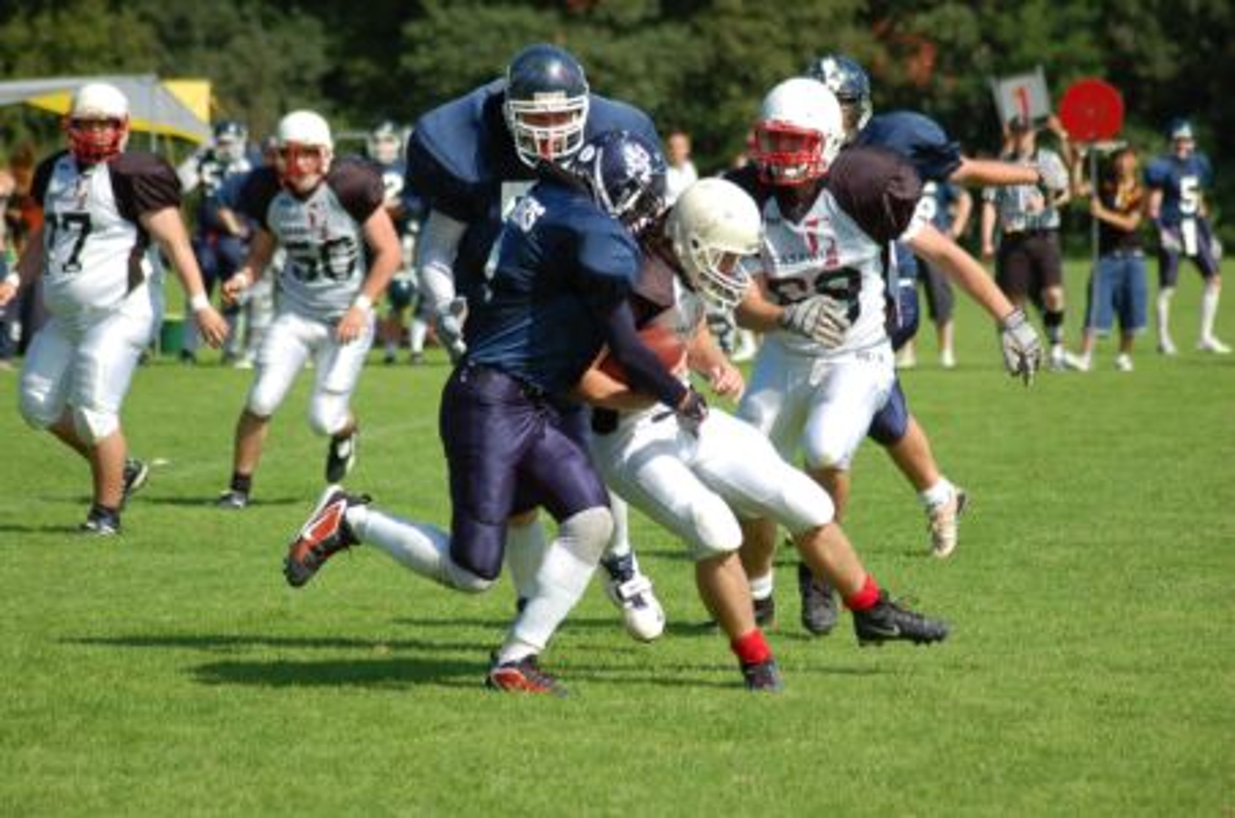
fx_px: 6932
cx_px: 618
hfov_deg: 10.2
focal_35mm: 202
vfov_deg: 6.8
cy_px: 409
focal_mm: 135
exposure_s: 1/1250
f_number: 4.5
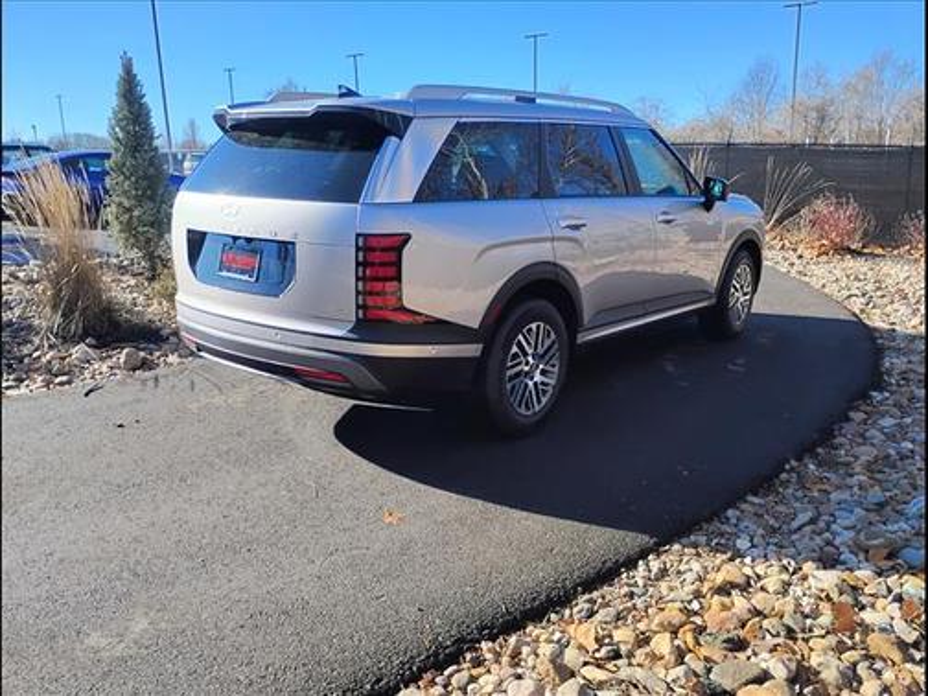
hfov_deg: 63.4
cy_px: 348
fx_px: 751
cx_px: 464
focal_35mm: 28
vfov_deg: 49.7
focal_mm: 4.26
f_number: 1.8
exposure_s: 1/400
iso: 100
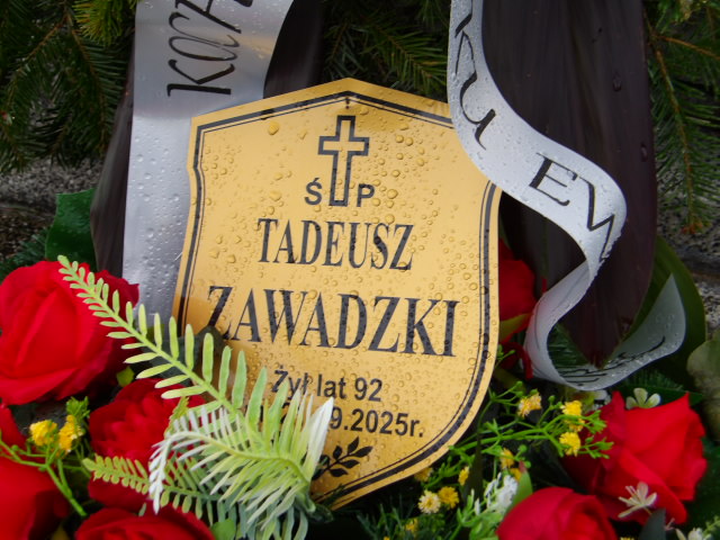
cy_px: 270
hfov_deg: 36.2
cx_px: 360
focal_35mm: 53
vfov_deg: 27.5
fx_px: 1102
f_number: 4.2
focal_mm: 9.4
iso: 100
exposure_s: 1/81
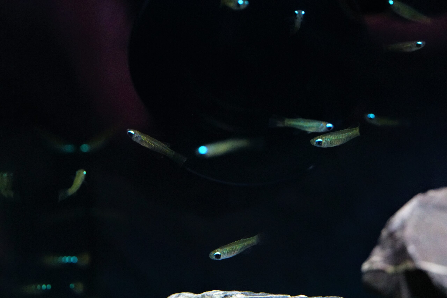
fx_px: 1285
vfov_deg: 13.2
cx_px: 224
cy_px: 149
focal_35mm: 104
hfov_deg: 19.7
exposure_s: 1/250
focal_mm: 69
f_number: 5.6
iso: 8000
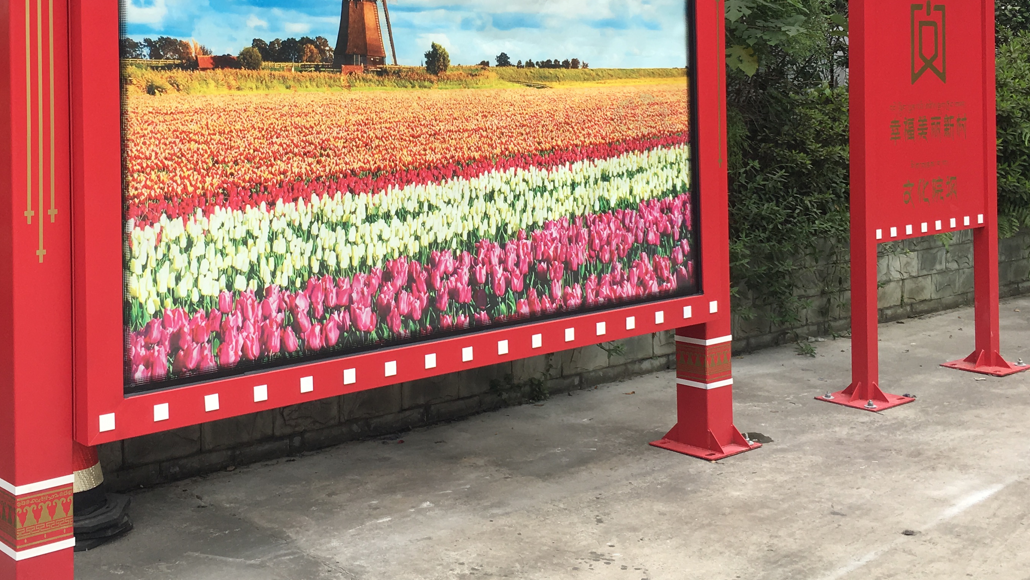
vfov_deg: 25.0
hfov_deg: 43.6
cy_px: 103
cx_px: 427
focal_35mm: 47
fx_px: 1284
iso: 25
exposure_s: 1/651
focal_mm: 4.15
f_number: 2.2
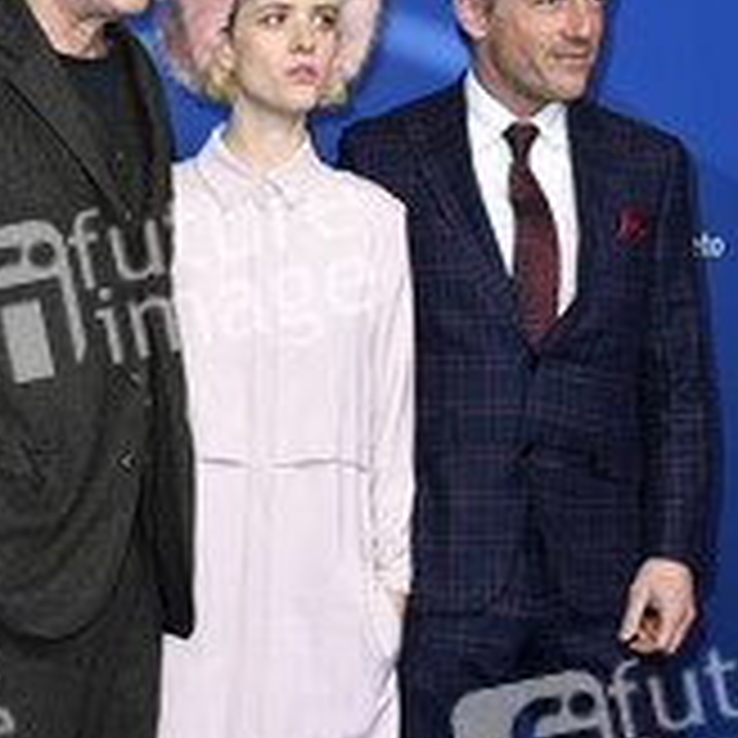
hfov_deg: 12.9
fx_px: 3256
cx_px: 274
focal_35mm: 135
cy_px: 513
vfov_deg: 12.9
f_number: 5.6
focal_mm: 65
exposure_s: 1/250
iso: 1000
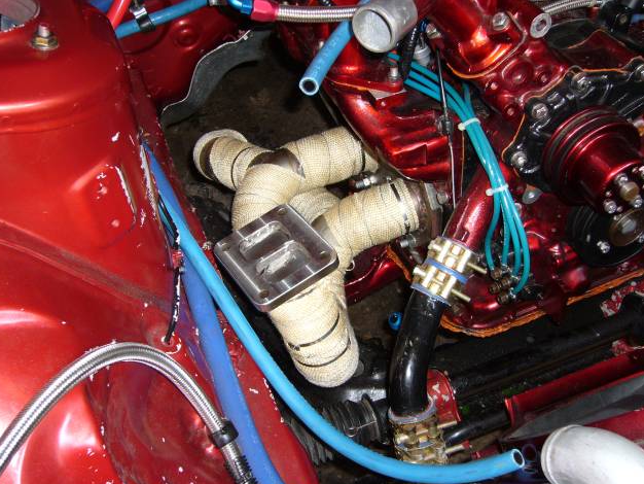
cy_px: 246
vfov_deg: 31.5
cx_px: 321
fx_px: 856
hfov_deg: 41.2
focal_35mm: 46
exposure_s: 1/30
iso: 100
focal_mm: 7.5
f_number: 3.2
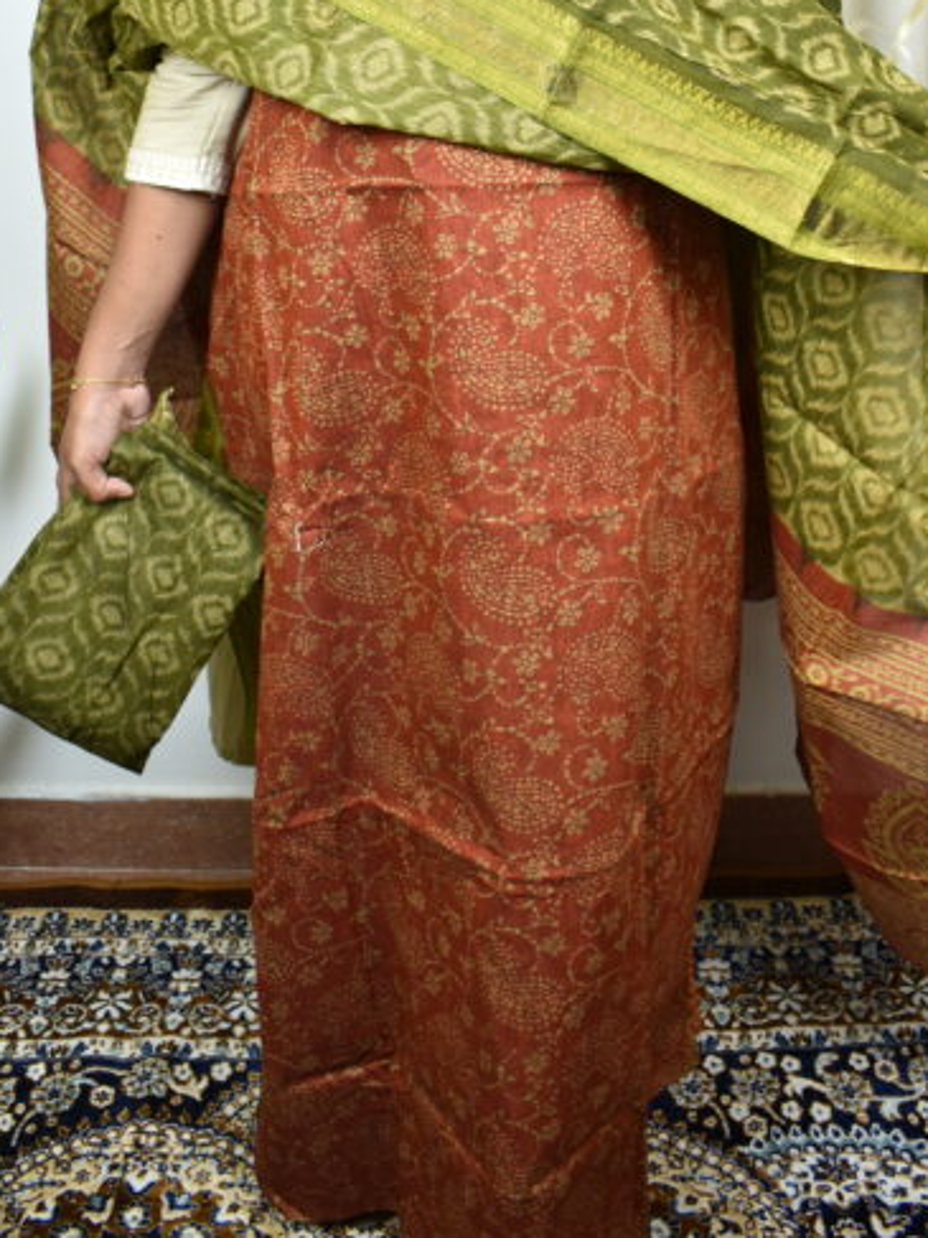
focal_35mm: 48
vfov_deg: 37.2
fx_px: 1716
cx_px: 465
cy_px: 132
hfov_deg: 30.3
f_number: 4
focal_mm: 18
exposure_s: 1/40
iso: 200
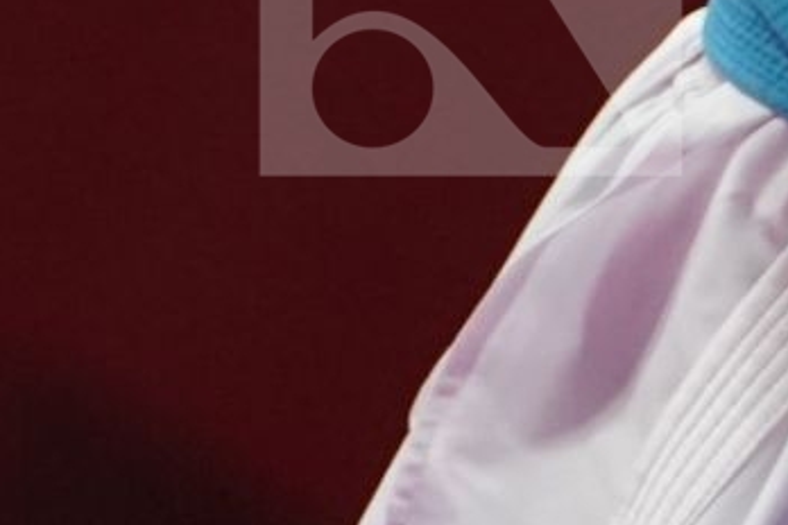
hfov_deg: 1.3
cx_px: 1239
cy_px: -29
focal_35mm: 1604
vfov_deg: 0.9
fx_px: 35107
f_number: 4
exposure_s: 1/1000
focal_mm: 207
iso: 4000
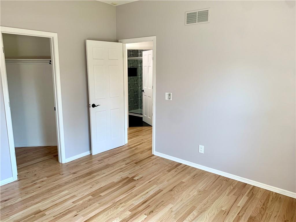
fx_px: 222
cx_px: 148
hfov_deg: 67.3
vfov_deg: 53.1
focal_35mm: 26
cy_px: 111
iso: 100
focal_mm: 4.25
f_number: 1.8
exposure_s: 1/107
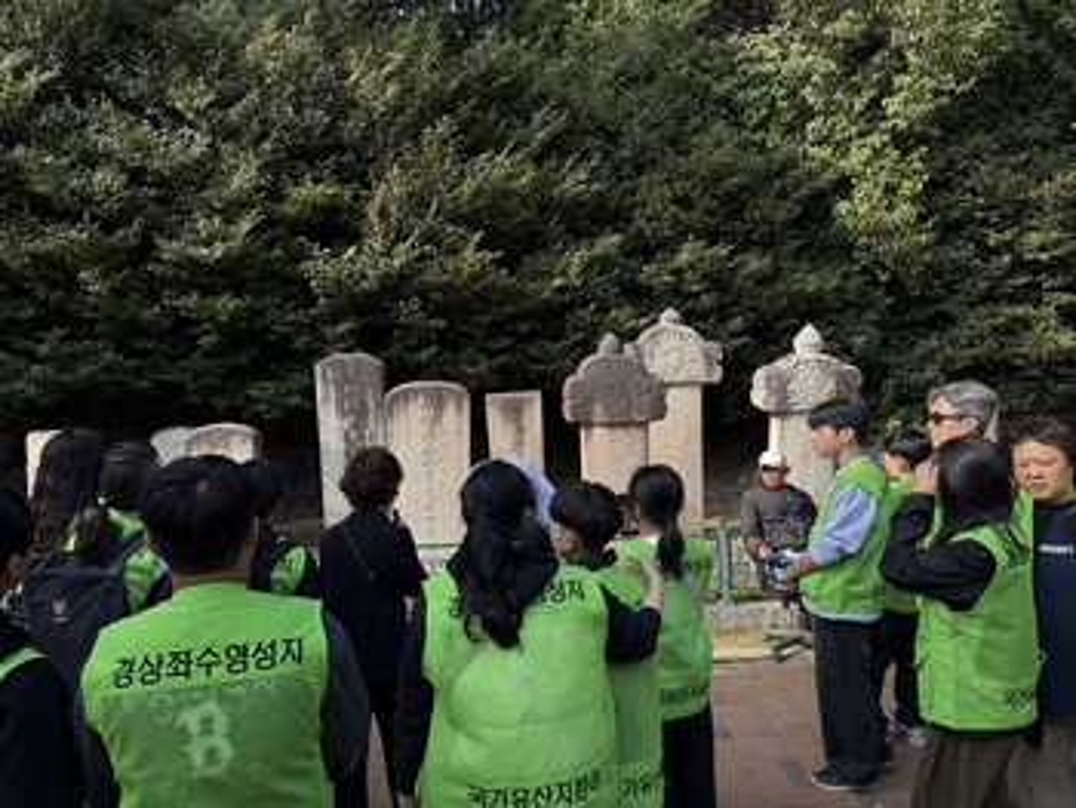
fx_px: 747
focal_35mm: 24
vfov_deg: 56.9
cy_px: 404
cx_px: 538
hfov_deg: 71.6
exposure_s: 1/632
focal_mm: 6.76
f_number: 1.78
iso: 80
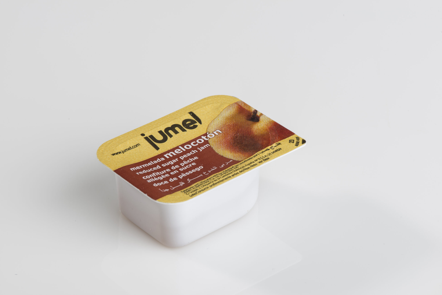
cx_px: 221
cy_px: 148
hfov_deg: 19.4
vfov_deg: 13.1
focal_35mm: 105
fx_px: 1290
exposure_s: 1/125
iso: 50
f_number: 20
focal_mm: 105
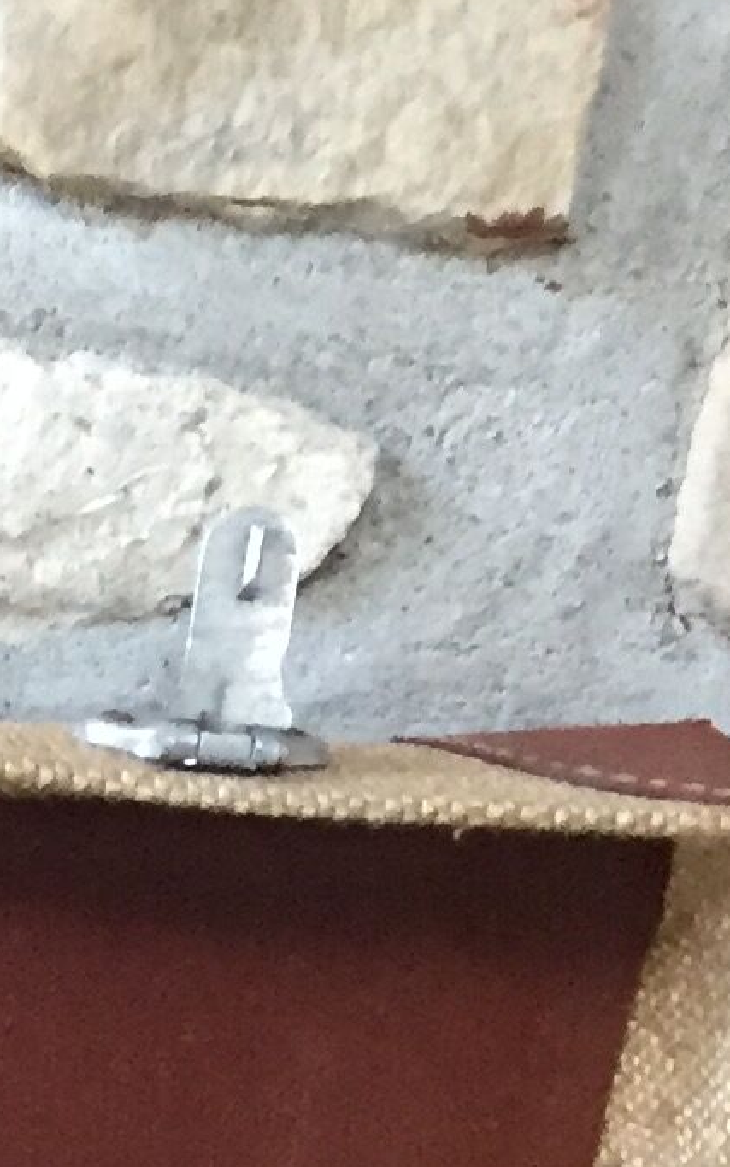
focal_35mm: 147
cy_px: 2281
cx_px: -927
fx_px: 4678
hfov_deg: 8.3
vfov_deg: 12.6
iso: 250
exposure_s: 1/33
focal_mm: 4.15
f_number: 2.2
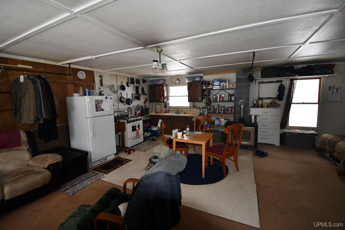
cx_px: 172
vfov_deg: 77.3
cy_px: 115
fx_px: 144
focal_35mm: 15
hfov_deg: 100.4
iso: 360
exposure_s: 1/125
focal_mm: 10
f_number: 4.5
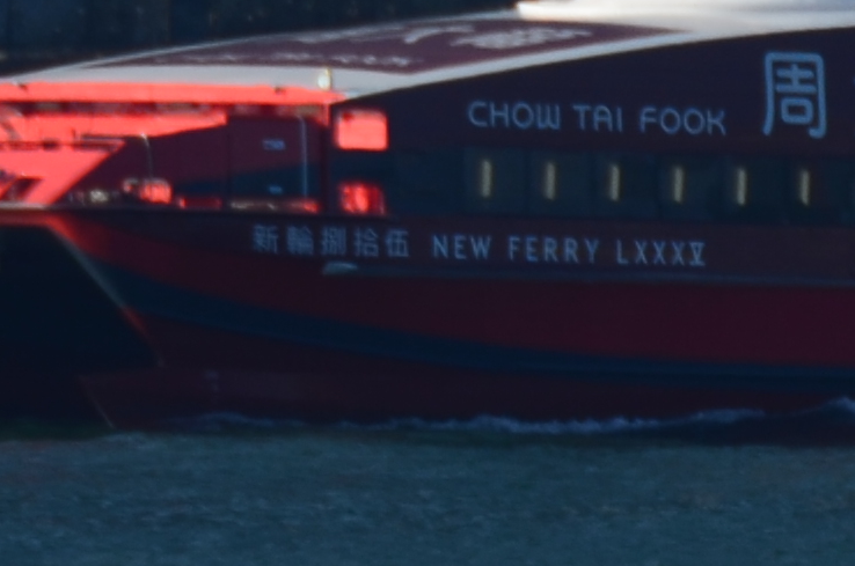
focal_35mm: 3003
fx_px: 71182
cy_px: 1291
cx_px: 1645
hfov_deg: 0.7
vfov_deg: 0.5
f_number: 8
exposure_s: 1/320
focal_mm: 300
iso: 100
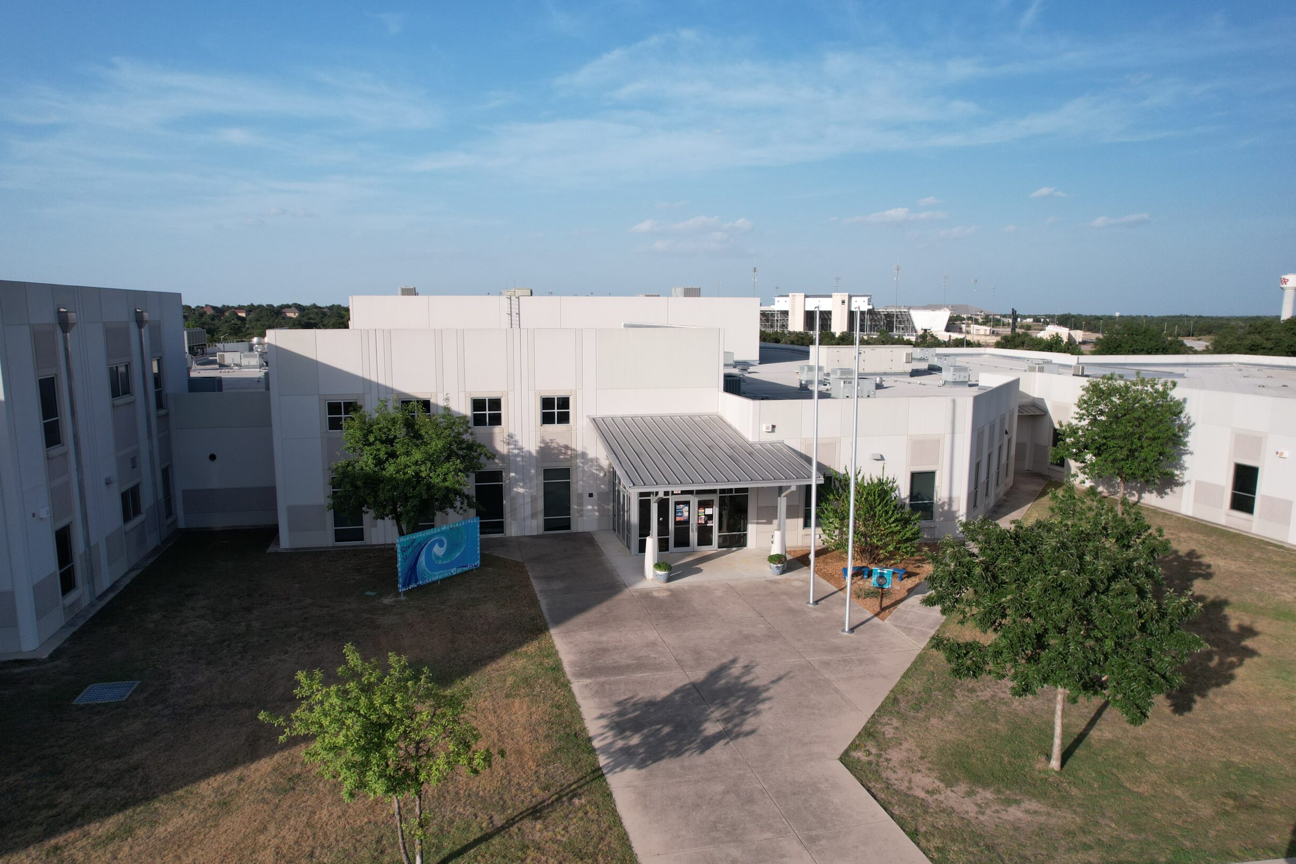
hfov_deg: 76.1
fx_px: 828
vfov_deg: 55.1
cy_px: 443
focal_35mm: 23
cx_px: 632
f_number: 2.8
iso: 120
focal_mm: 8.38
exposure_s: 1/800
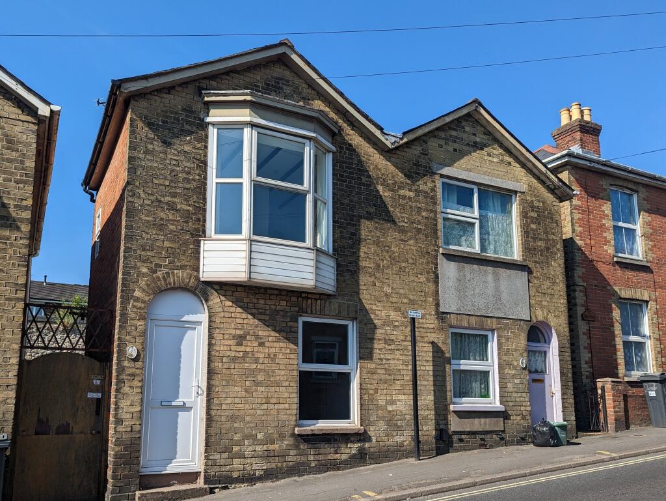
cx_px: 333
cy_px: 250
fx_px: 462
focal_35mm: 24
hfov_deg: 71.6
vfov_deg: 56.9
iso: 41
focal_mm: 6.81
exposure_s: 1/2358
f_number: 1.85
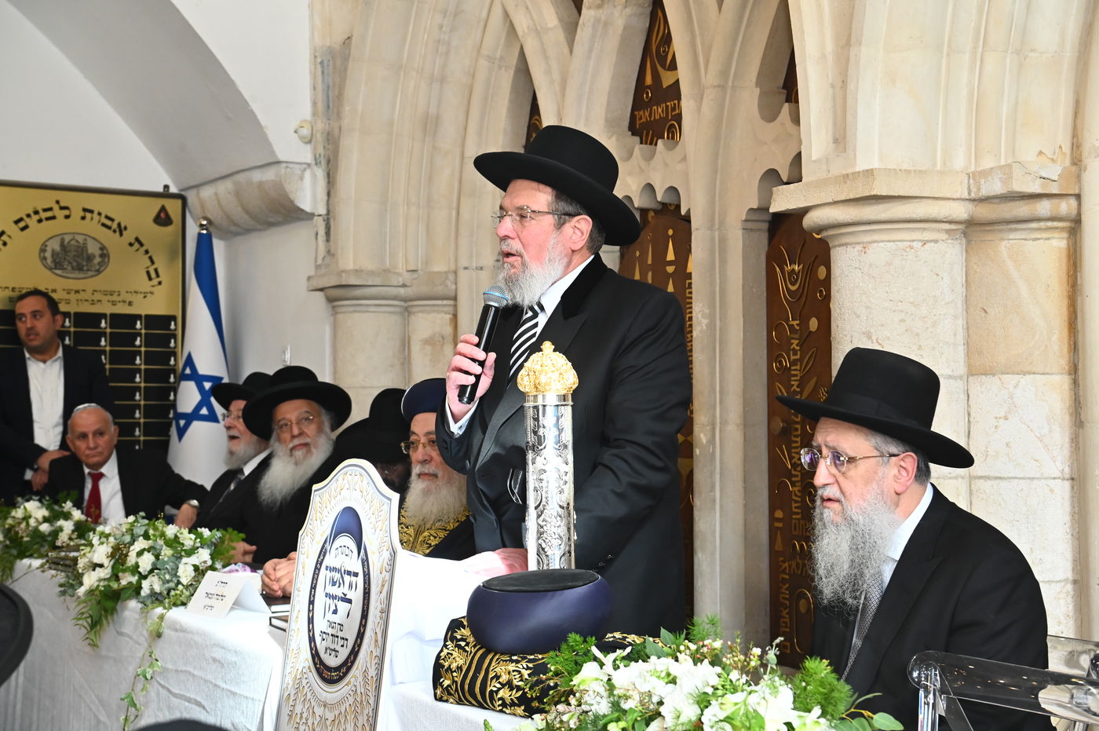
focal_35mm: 58
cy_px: 366
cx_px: 550
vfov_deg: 23.3
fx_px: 1769
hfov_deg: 34.5
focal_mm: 58
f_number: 9
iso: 2500
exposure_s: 1/160
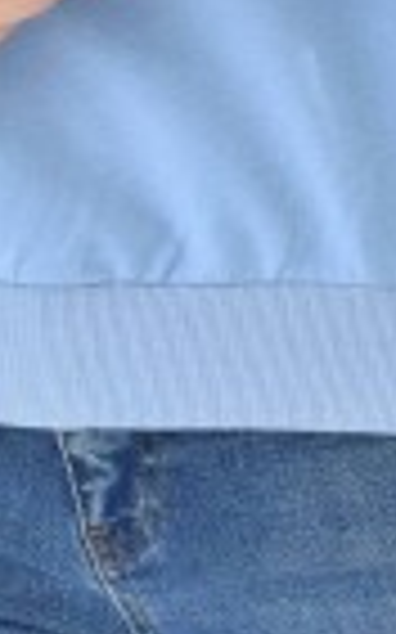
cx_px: 108
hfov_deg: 2.0
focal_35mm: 660
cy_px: -886
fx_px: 11408
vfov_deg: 3.2
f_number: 7.1
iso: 100
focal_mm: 122
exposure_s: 1/160
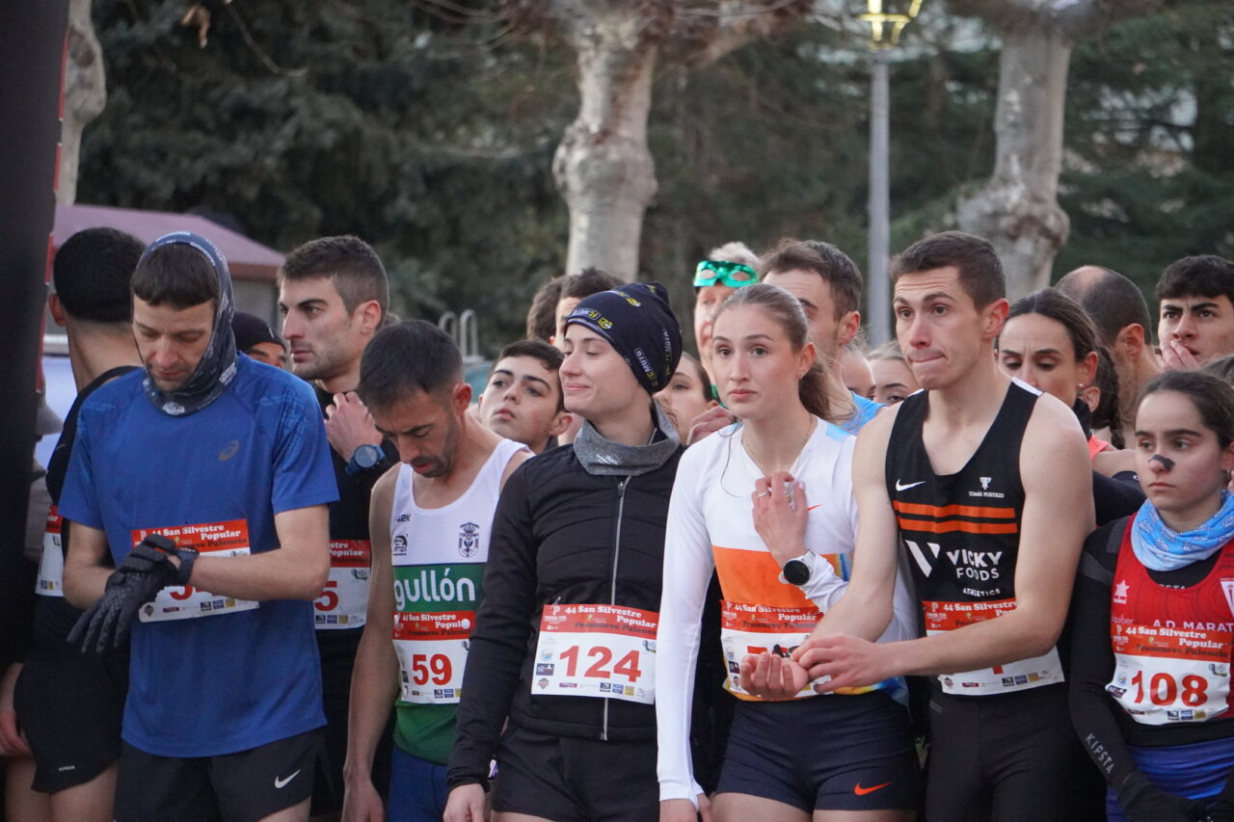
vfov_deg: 7.1
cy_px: 411
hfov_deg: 10.6
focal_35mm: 194
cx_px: 617
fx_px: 6631
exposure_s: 1/125
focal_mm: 129
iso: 6400
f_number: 5.6
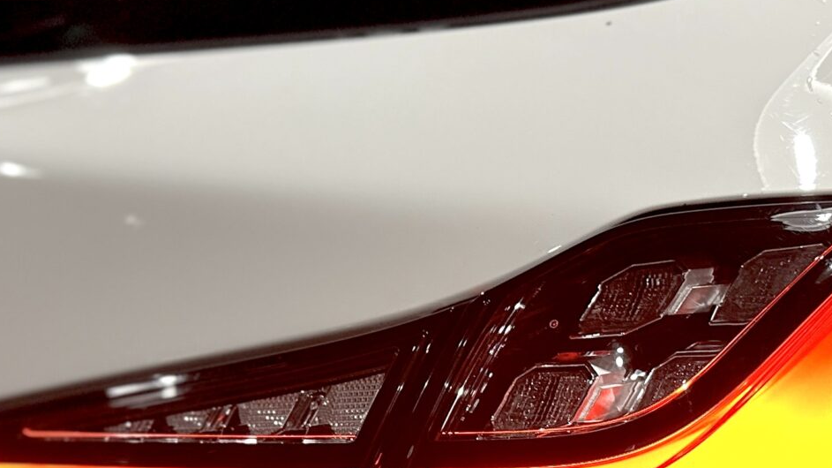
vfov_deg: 16.3
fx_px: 1566
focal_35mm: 71
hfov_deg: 29.7
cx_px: 497
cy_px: 566
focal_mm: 6.86
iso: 125
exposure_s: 1/50
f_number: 1.78
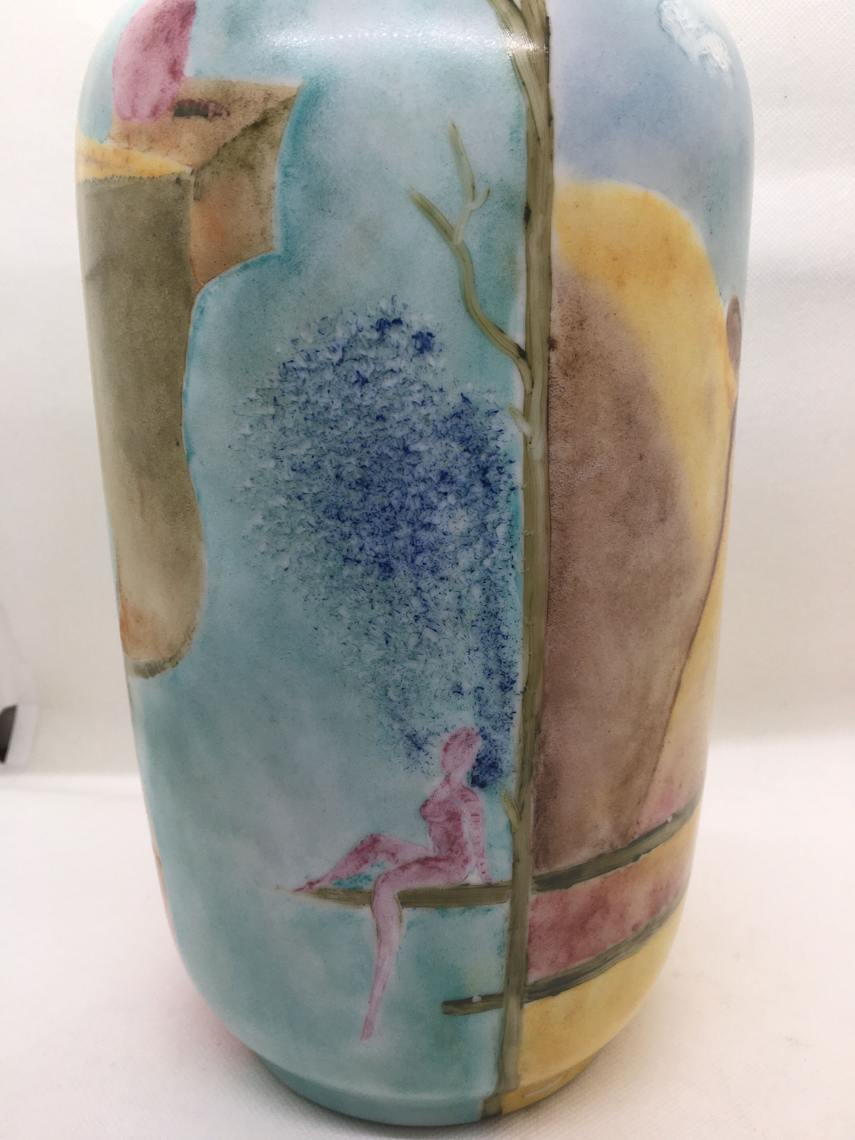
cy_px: 570
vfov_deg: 61.7
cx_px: 428
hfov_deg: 48.2
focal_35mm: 29
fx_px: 955
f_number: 2.2
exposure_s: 1/342
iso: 25
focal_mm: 4.15
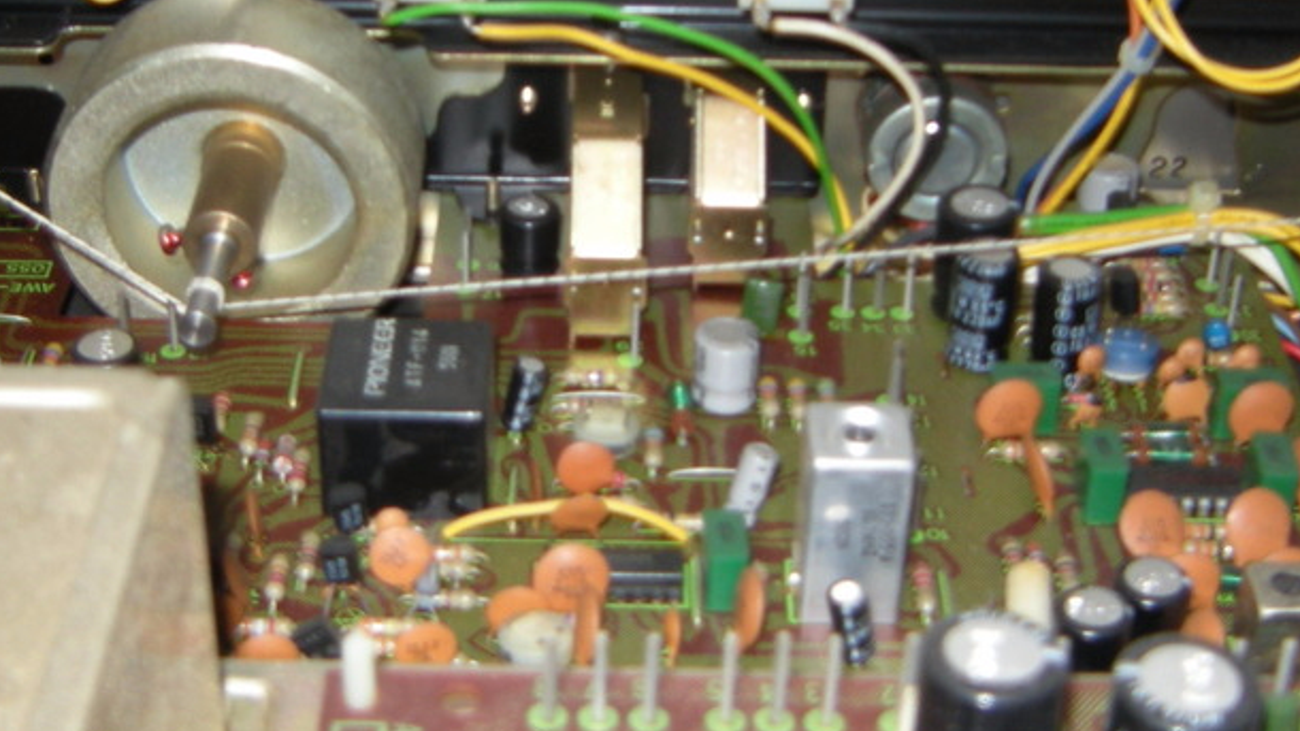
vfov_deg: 18.8
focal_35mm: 64
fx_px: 2206
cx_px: 552
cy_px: 369
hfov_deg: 32.8
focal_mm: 4.7
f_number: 2.8
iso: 64
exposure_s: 1/60
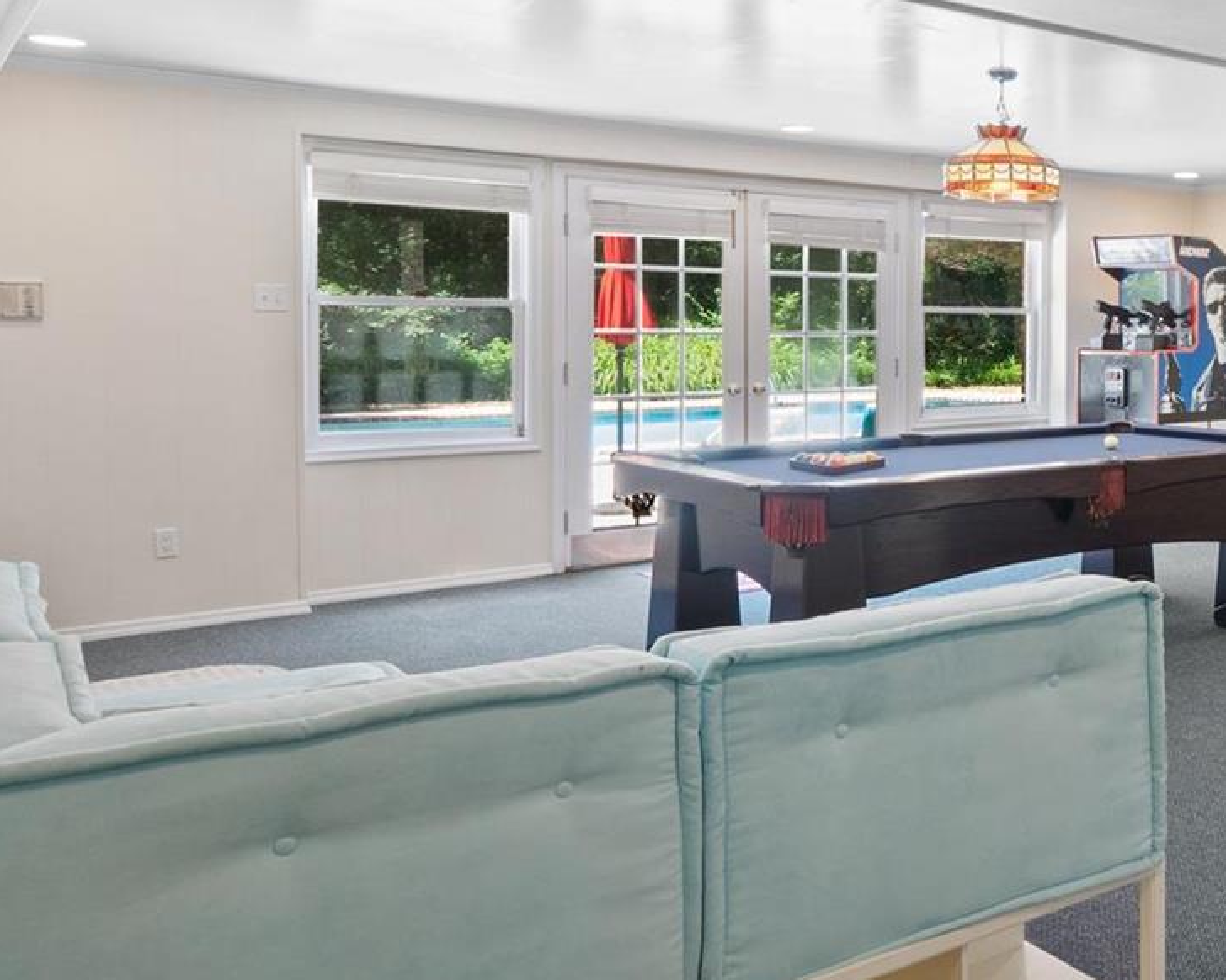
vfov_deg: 44.1
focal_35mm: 33
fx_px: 1197
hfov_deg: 46.1
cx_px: 1207
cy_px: 355
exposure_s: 1/2.5
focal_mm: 8
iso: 400
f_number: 8
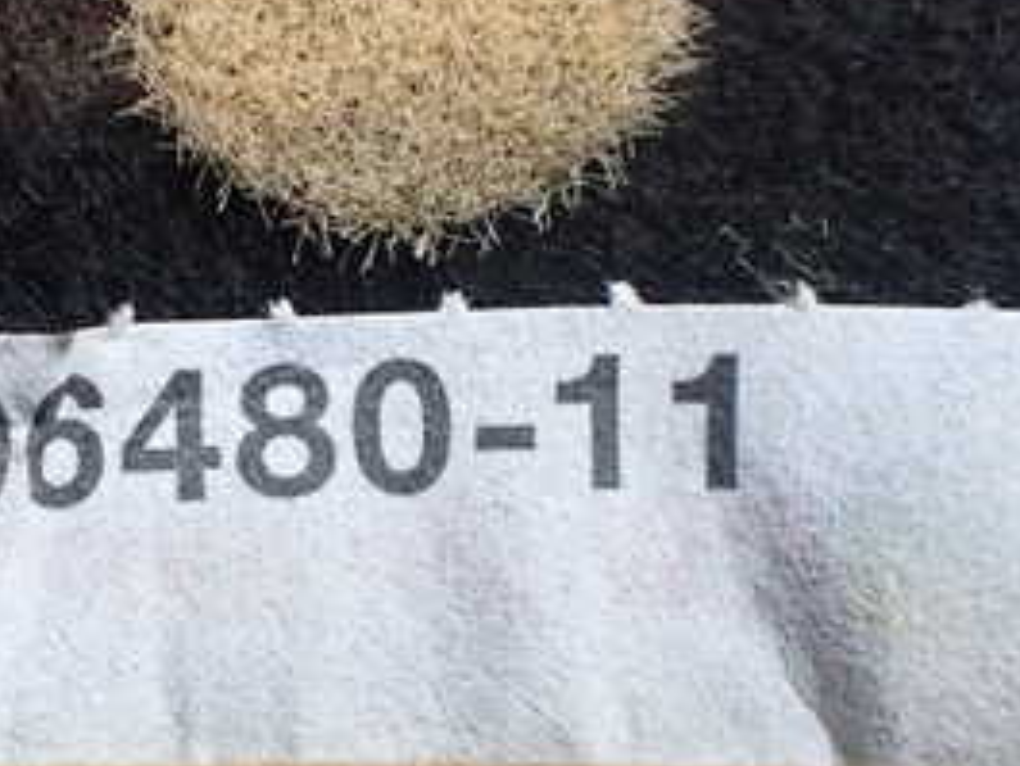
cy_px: 470
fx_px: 2005
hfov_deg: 28.0
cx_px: 216
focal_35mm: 68
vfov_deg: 21.6
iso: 800
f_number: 2.3
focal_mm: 5.4
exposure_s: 1/100
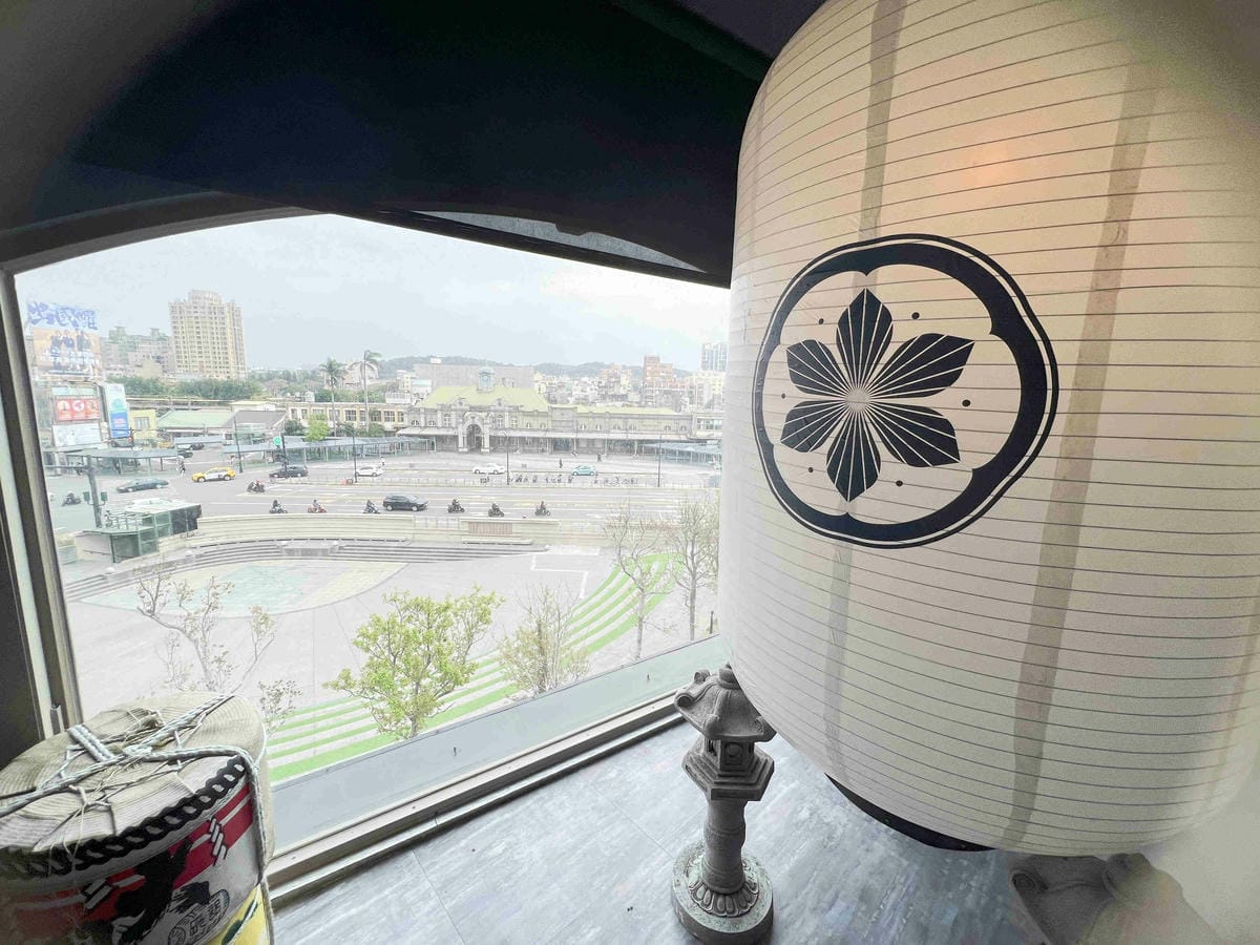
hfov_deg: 106.2
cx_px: 630
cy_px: 472
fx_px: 473
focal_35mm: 13
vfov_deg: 89.9
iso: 32
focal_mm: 1.57
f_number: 1.8
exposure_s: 1/412
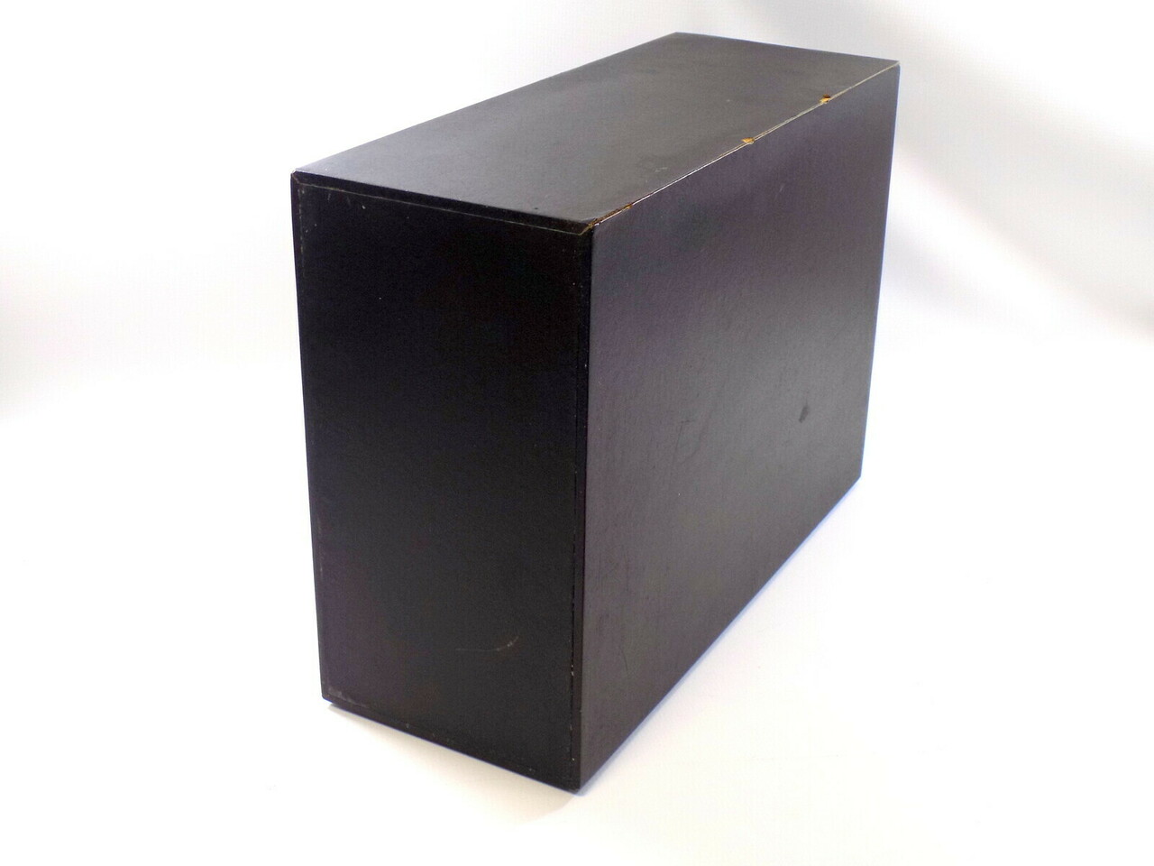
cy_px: 433
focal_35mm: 46
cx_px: 577
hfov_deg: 41.2
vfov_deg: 31.5
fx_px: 1534
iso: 80
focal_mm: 8.1
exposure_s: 1/30
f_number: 3.7
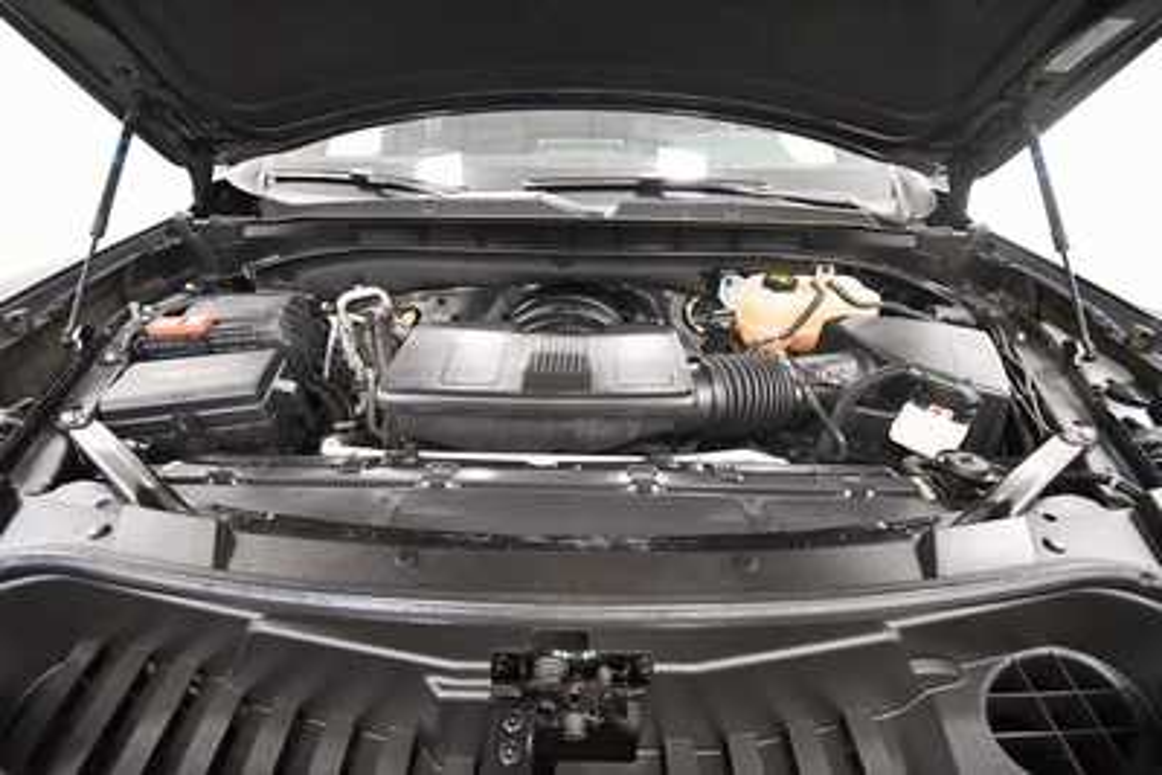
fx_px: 484
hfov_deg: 100.4
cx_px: 581
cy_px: 388
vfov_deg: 77.4
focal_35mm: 15
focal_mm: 10
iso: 3200
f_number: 4.5
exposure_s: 1/100
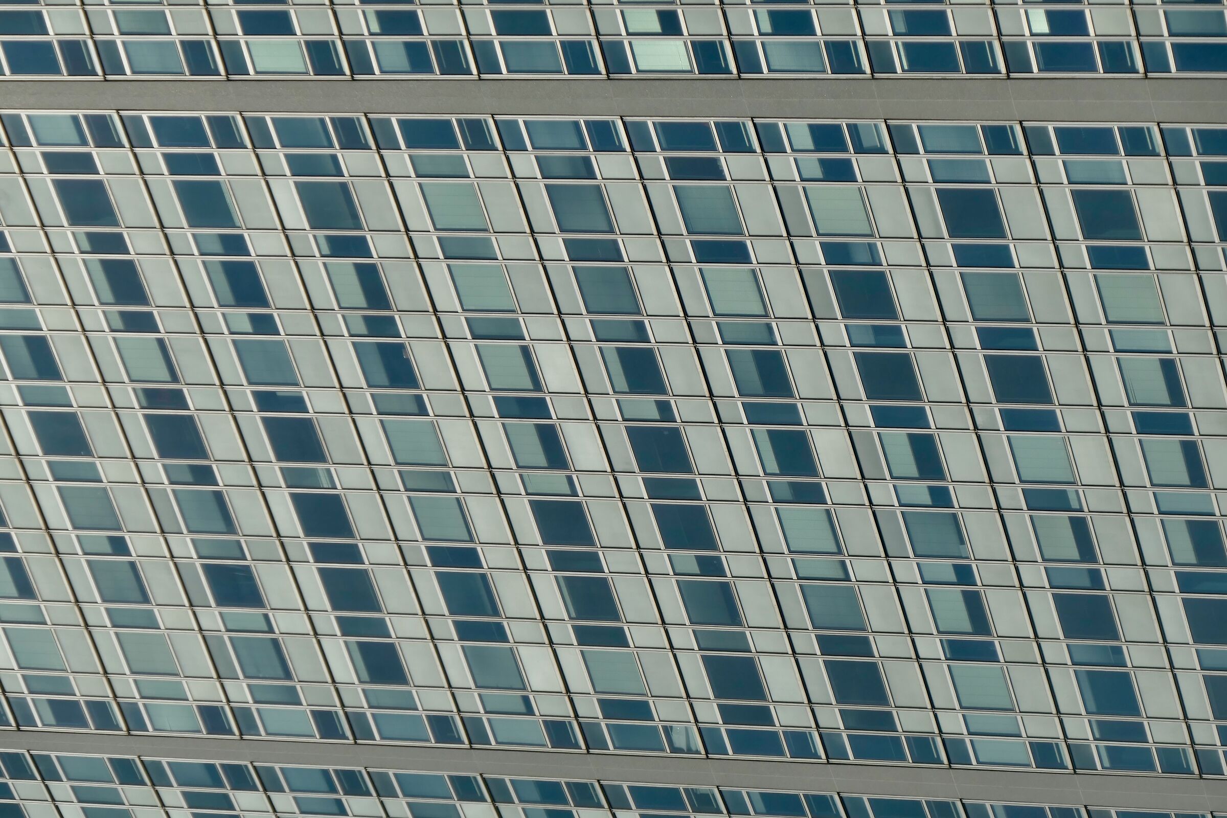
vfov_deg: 6.7
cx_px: 614
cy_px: 409
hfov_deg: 10.0
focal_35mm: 205
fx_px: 6987
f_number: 8
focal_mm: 75.2
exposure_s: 1/2000
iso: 125
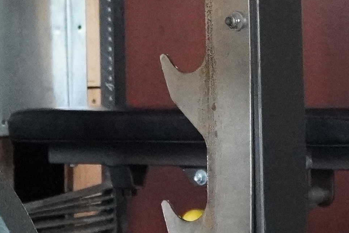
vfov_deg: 7.0
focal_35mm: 196
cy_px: -40
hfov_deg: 10.4
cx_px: 41
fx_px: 1900
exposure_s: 1/160
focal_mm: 21
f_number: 4
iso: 6400
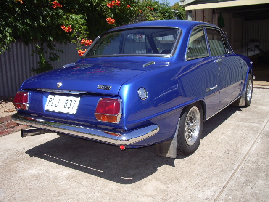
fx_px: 272
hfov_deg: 52.6
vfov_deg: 40.7
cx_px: 134
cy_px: 101
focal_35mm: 35
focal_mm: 5.8
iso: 80
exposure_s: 1/500
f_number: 4.3
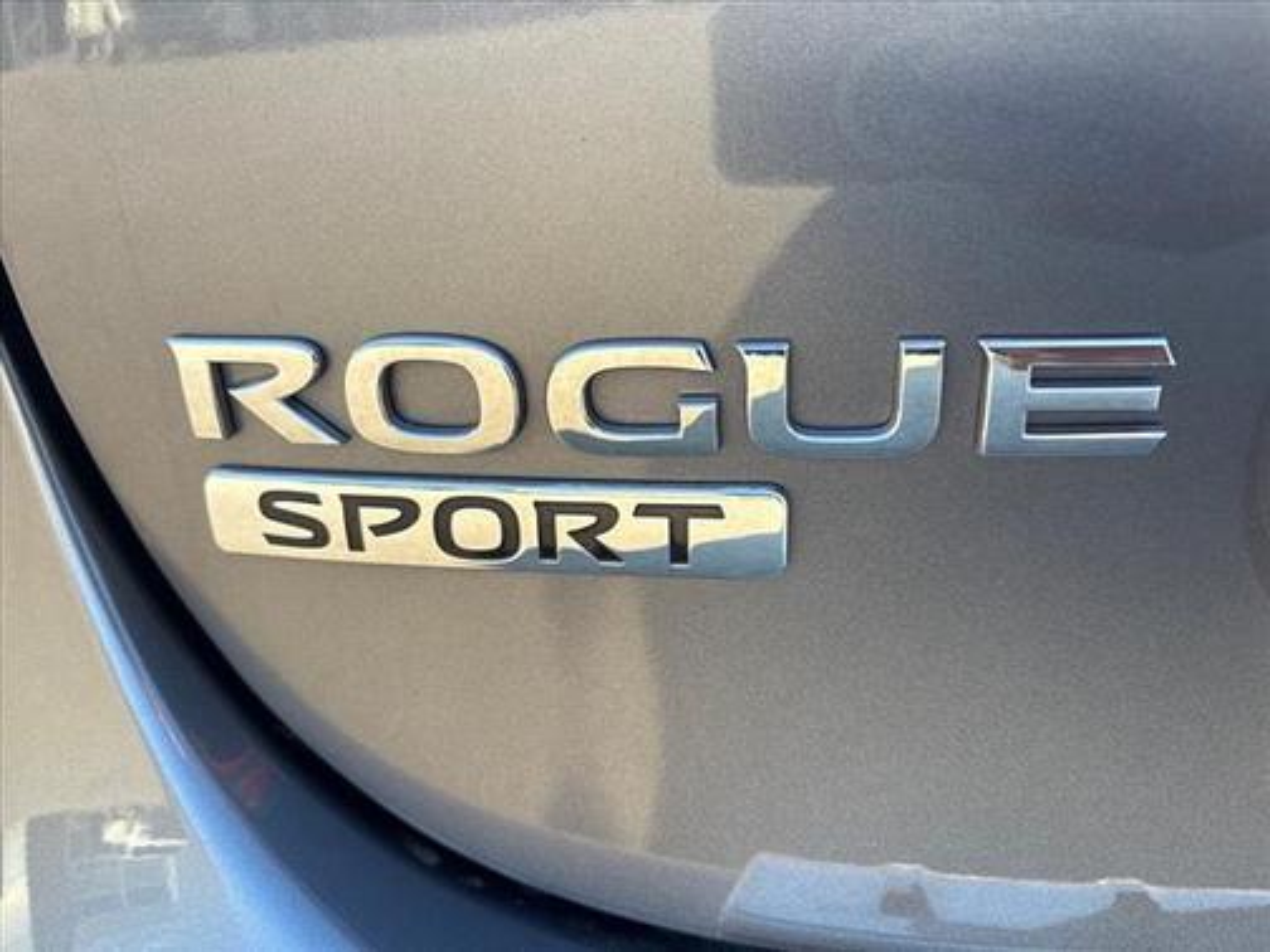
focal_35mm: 26
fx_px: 954
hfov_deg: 67.3
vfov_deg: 53.1
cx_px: 635
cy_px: 476
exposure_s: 1/329
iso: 50
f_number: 1.6
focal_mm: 5.96
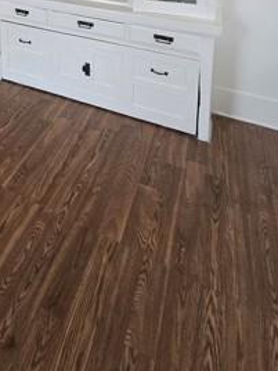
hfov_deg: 39.8
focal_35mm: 31
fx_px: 332
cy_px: -60
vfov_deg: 42.2
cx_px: -1
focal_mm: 2.2
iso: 640
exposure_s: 1/60
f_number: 2.2
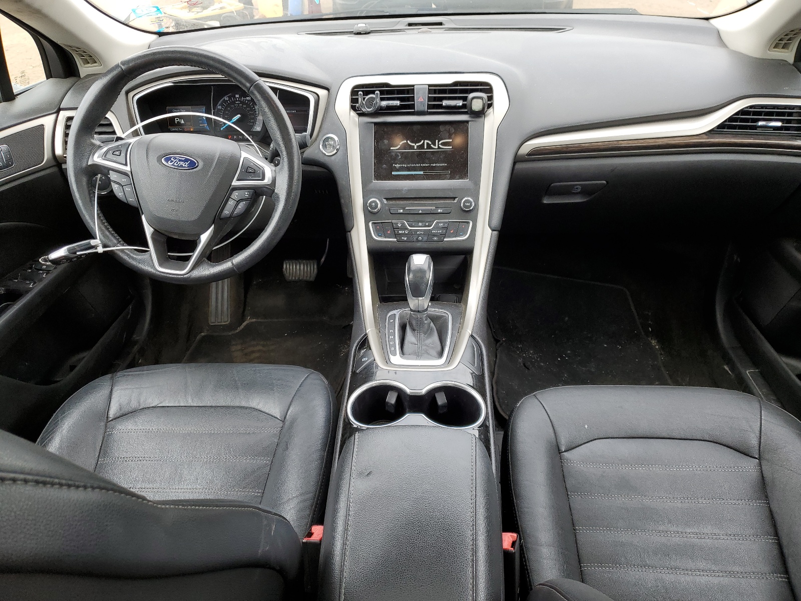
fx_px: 602
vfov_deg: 53.1
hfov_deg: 67.3
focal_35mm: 26
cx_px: 400
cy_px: 300
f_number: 1.5
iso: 50
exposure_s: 1/222
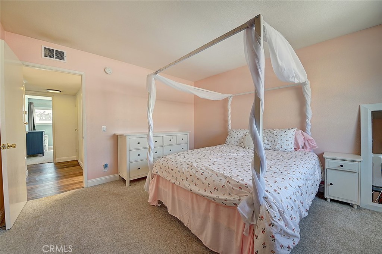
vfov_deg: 81.1
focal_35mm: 14
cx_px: 191
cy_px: 127
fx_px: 148
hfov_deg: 104.3
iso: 250
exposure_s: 1/10
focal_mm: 14
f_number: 8
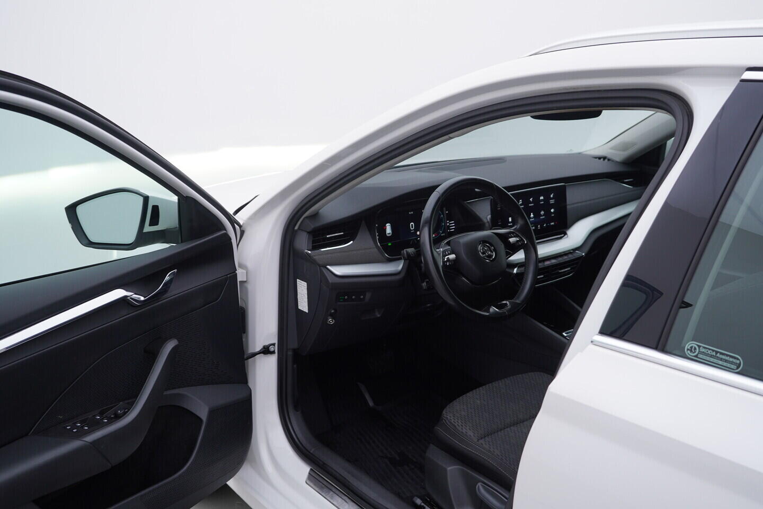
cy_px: 254
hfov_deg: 53.1
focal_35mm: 36
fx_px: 763
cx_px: 382
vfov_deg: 36.9
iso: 125
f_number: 4
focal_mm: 24
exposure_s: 1/80
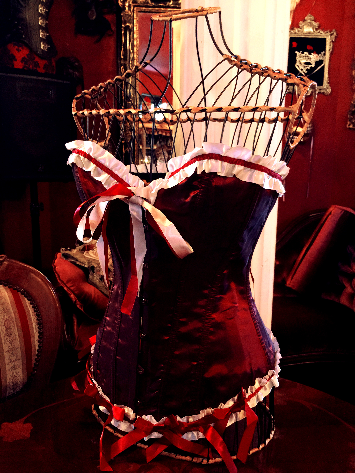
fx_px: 397
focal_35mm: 29
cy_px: 236
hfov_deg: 48.2
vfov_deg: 61.7
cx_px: 178
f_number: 2.2
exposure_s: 1/4
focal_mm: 4.15
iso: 80
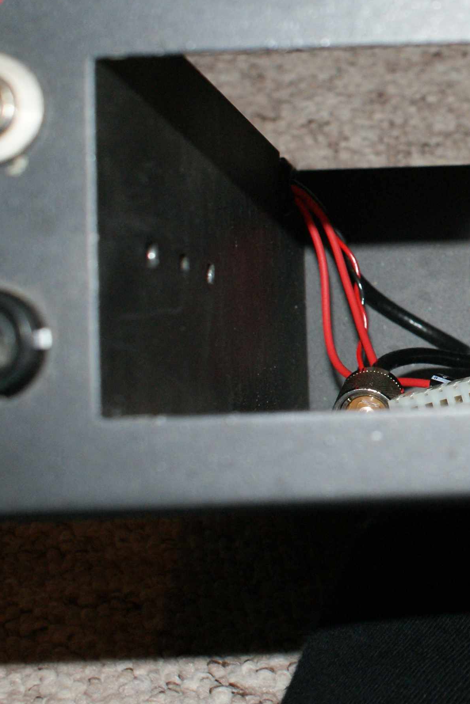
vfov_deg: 23.8
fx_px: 1664
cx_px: 627
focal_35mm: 85
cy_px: 256
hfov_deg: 15.3
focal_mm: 26
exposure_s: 1/60
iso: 400
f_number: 5.6
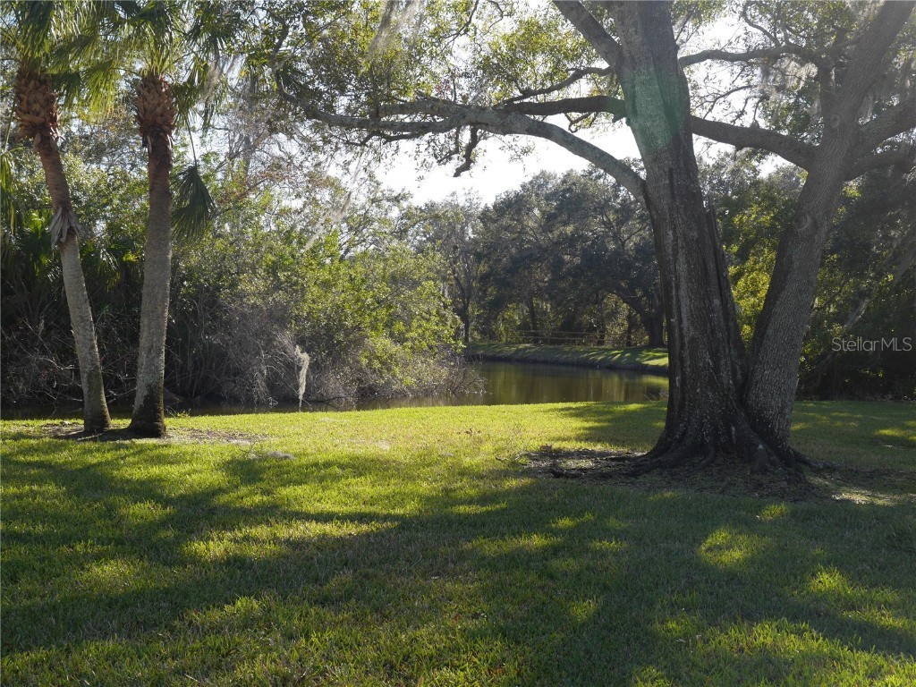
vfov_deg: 31.5
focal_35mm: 46
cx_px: 458
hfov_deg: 41.2
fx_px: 1217
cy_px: 344
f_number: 5.6
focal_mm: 23
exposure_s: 1/320
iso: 200
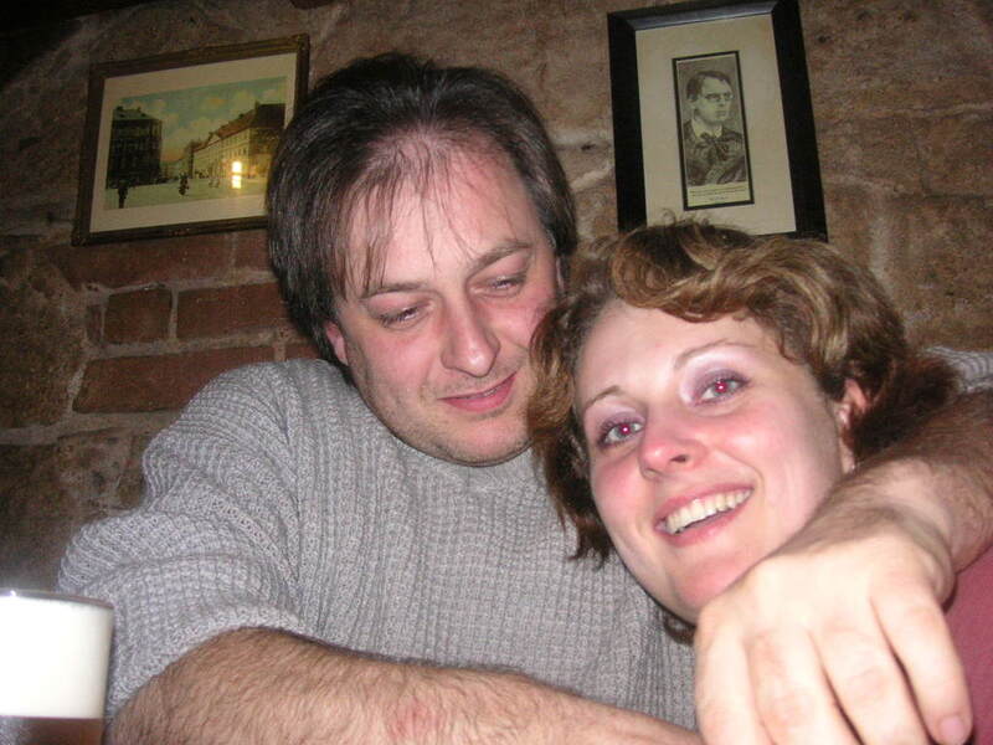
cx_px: 496
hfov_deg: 50.1
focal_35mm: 37
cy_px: 372
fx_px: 1061
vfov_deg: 38.7
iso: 160
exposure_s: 1/45
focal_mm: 6.1
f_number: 2.8
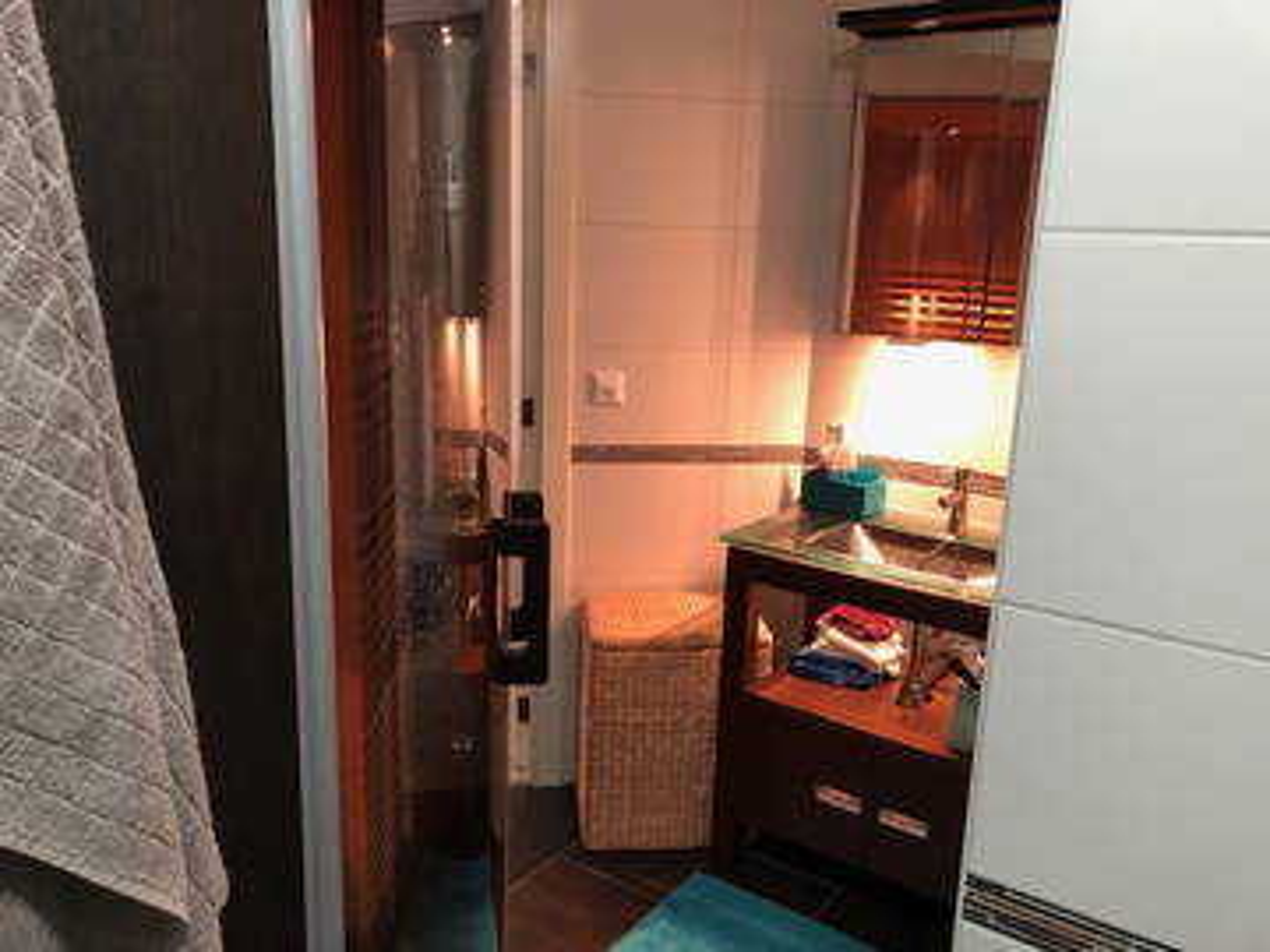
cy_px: 476
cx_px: 635
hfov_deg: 63.4
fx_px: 1027
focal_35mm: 28
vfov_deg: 49.7
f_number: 1.8
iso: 100
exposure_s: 1/13
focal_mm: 4
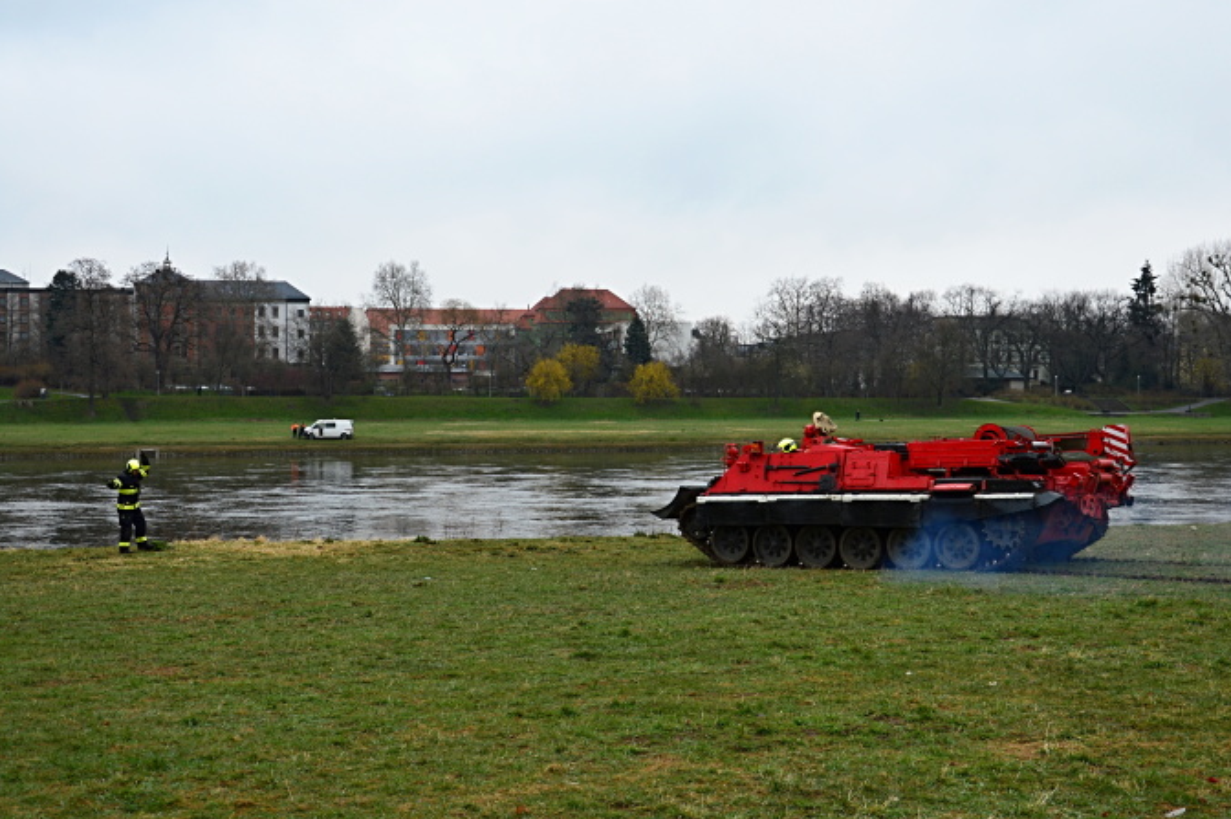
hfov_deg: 41.9
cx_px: 672
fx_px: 1606
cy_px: 412
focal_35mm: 47
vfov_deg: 28.6
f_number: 5.6
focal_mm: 28
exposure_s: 1/125
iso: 100
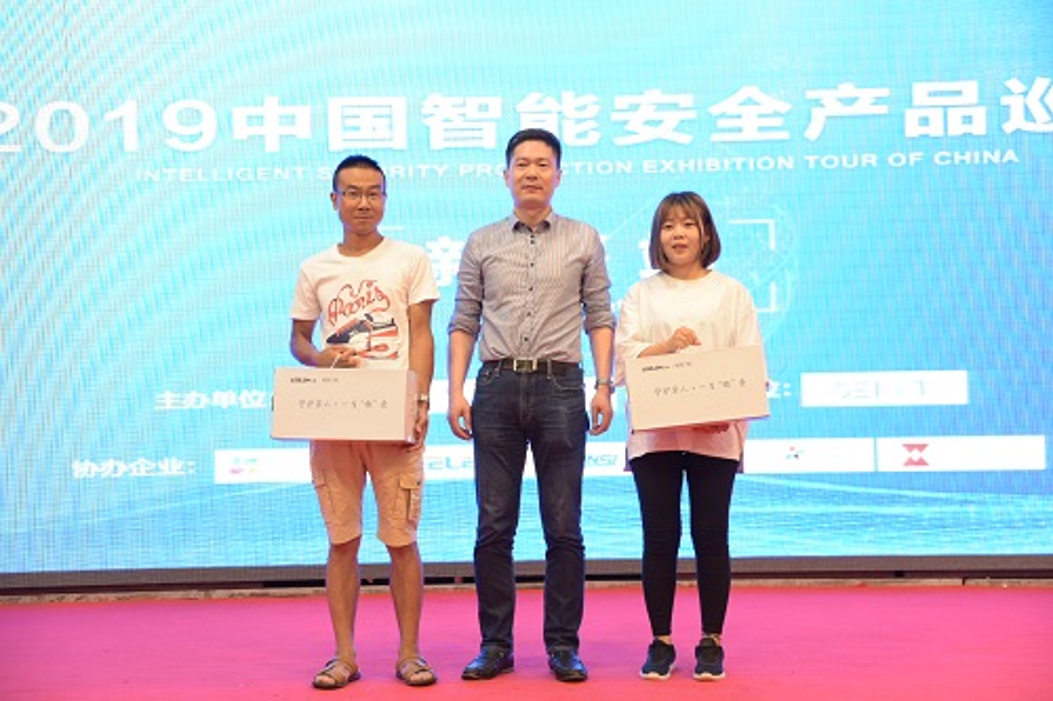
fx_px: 1608
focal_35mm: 55
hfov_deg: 36.3
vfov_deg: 24.6
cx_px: 526
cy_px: 350
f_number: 4
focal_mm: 55
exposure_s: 1/160
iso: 2500
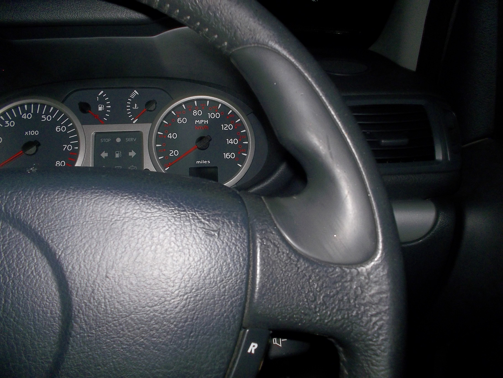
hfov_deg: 61.6
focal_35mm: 29
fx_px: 422
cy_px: 189
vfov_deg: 48.3
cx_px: 252
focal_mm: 4.1
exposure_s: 1/30
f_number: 3.3
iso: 80
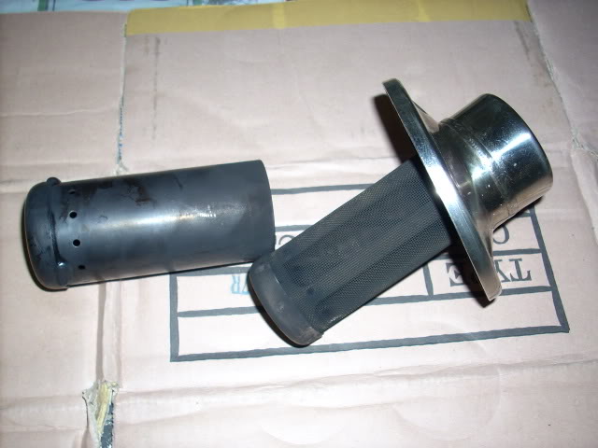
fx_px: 639
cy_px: 224
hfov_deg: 50.1
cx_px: 299
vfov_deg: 38.7
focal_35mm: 37
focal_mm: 6.2
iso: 64
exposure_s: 1/60
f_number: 2.8
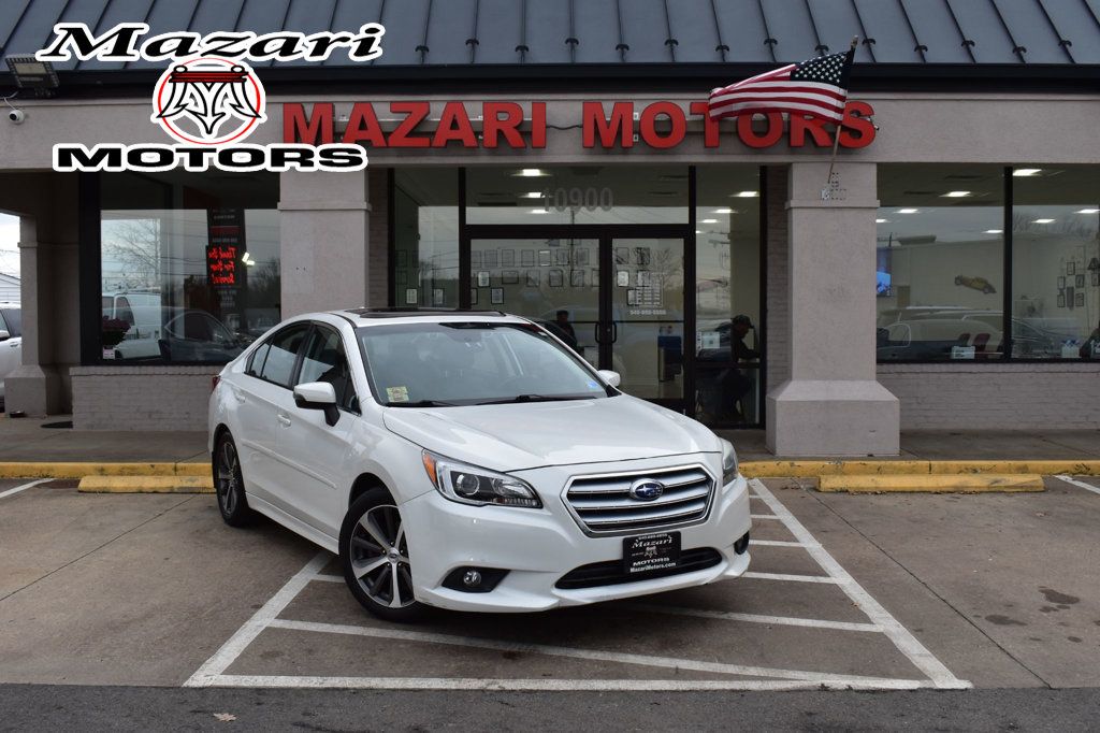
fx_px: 1145
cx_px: 550
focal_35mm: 38
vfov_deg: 35.5
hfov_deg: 51.3
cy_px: 366
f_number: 9
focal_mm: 25
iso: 400
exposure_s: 1/125
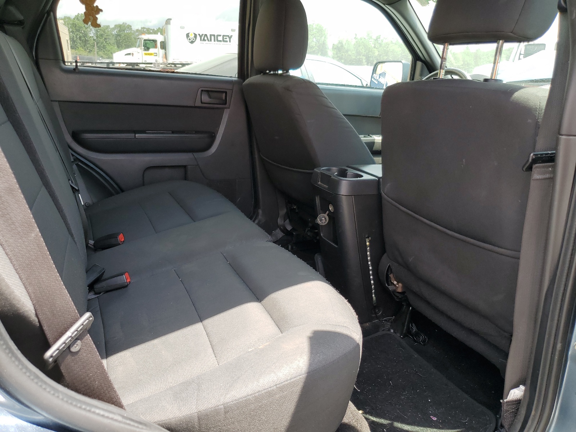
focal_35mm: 26
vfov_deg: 53.1
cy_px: 216
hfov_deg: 67.3
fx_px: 433
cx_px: 288
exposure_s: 1/303
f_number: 1.5
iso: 50
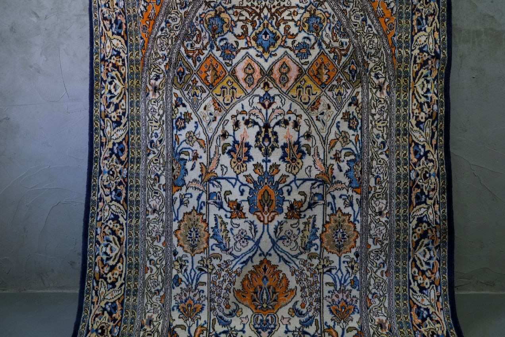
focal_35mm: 27
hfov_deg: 67.4
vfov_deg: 47.9
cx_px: 252
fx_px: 379
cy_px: 168
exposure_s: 1/26
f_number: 2.8
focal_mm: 18
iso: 250
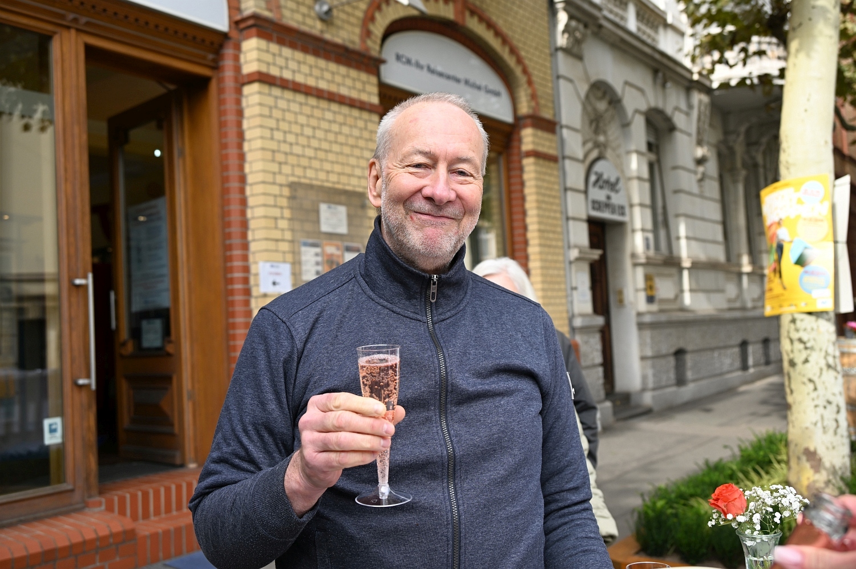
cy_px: 284
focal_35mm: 36
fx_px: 855
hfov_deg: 53.2
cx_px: 428
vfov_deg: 36.8
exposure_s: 1/320
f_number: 4.8
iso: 200
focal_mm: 36
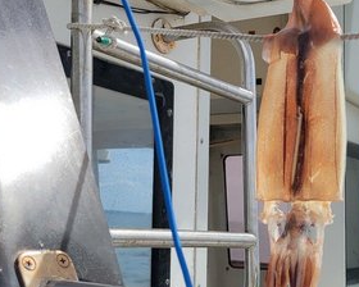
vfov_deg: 26.1
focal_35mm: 58
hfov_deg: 32.3
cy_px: 182
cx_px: 231
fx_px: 616
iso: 40
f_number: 1.8
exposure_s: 1/3336
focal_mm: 5.4
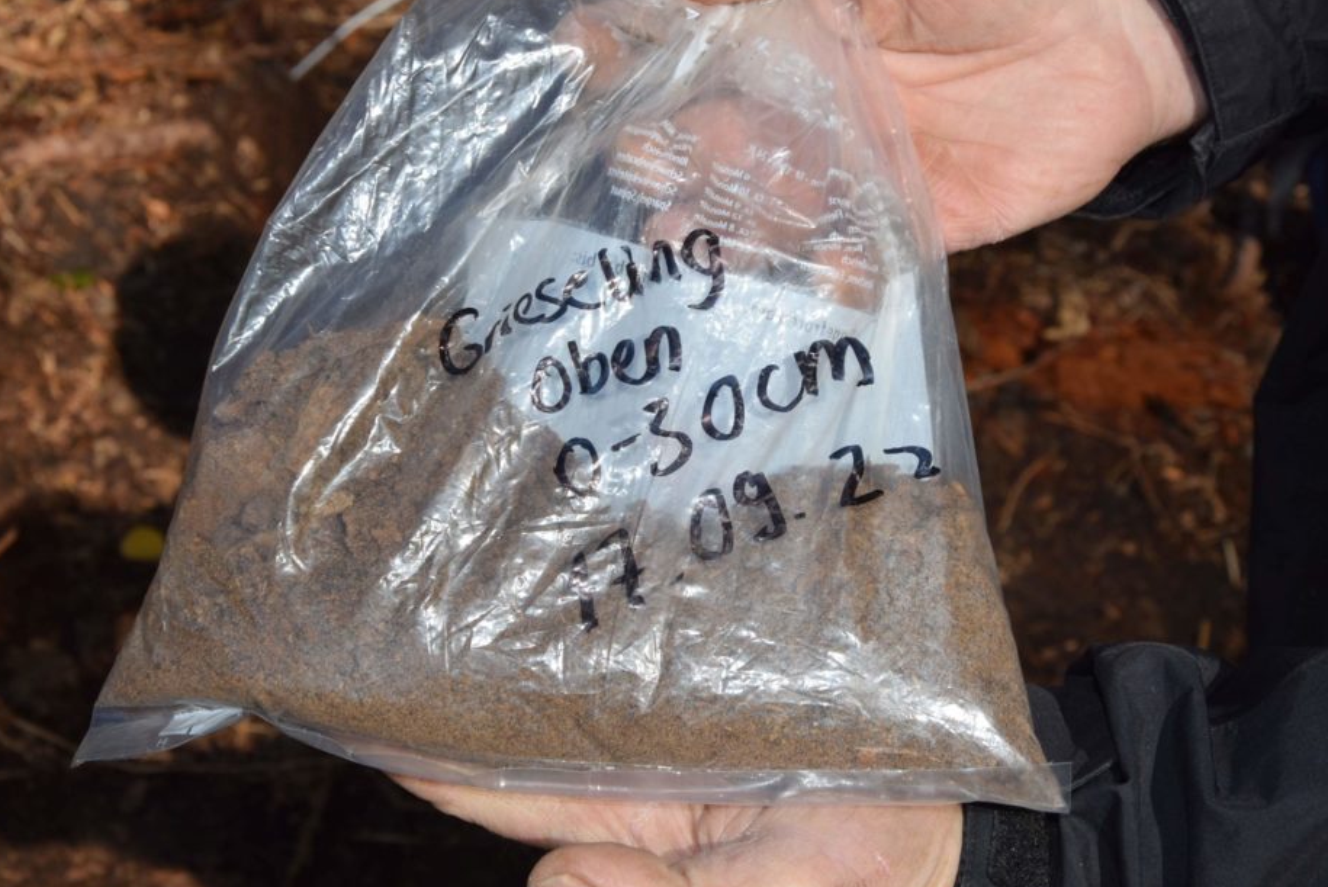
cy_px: 422
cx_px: 727
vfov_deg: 18.1
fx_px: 2789
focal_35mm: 76
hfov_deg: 26.8
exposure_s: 1/200
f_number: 10
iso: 100
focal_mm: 45
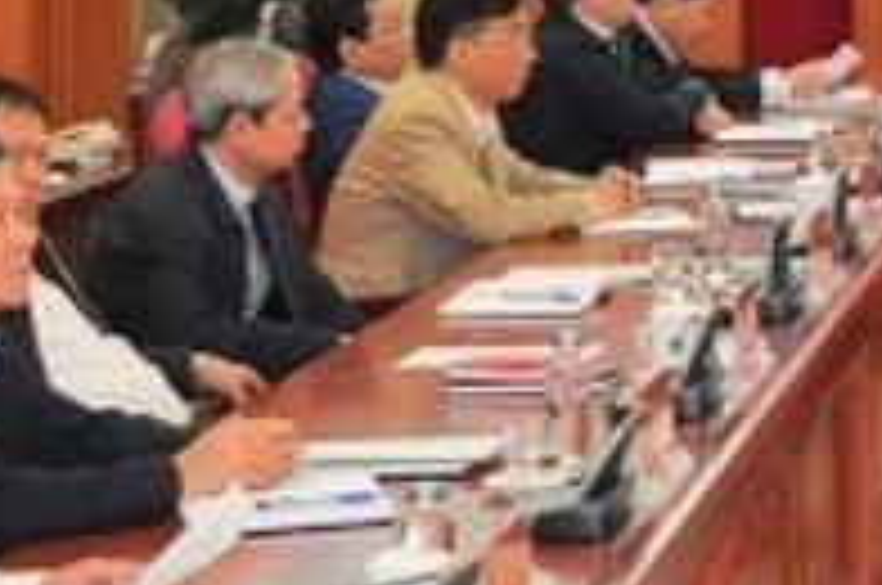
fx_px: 3375
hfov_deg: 14.1
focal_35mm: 138
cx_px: 1246
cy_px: -158
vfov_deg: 9.7
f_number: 6.3
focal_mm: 30
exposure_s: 1/80
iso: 1000
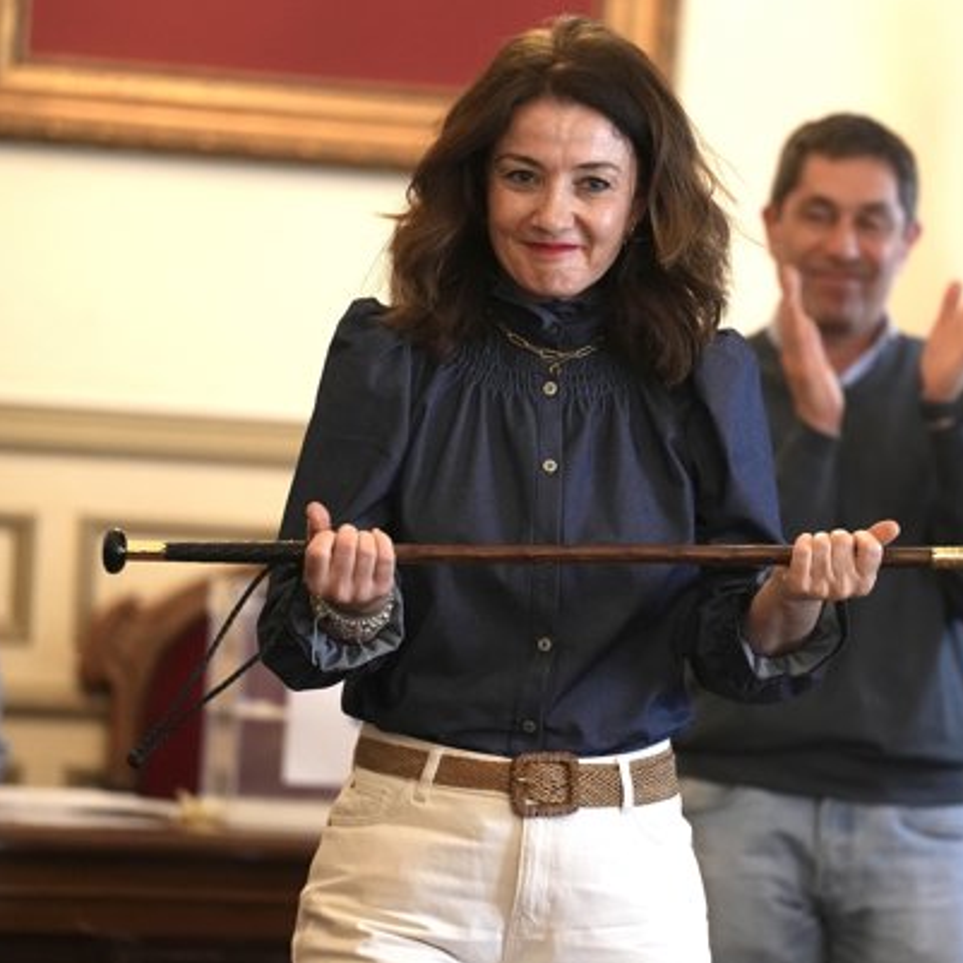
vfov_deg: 7.3
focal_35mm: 241
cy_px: 456
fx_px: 7585
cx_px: 612
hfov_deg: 7.3
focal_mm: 165
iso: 3200
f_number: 2.8
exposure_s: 1/350
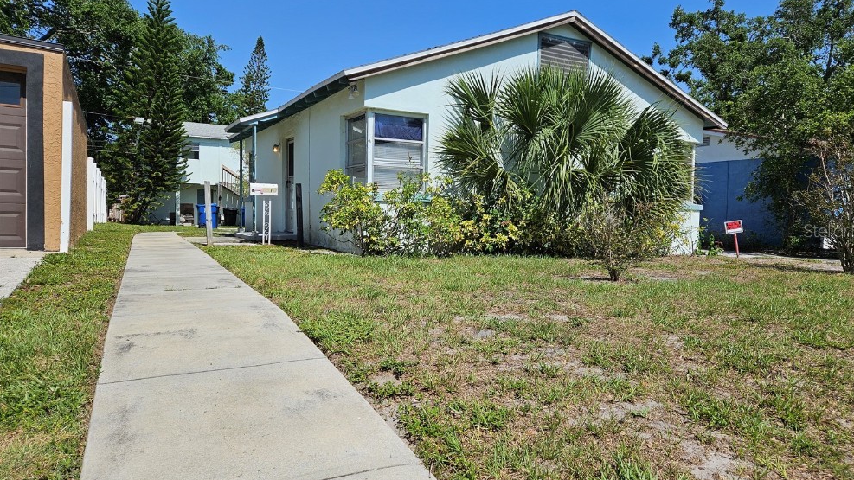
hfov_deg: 71.9
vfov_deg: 44.4
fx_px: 589
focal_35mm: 26
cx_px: 442
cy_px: 230
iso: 25
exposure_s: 1/3203
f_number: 1.8
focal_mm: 5.4
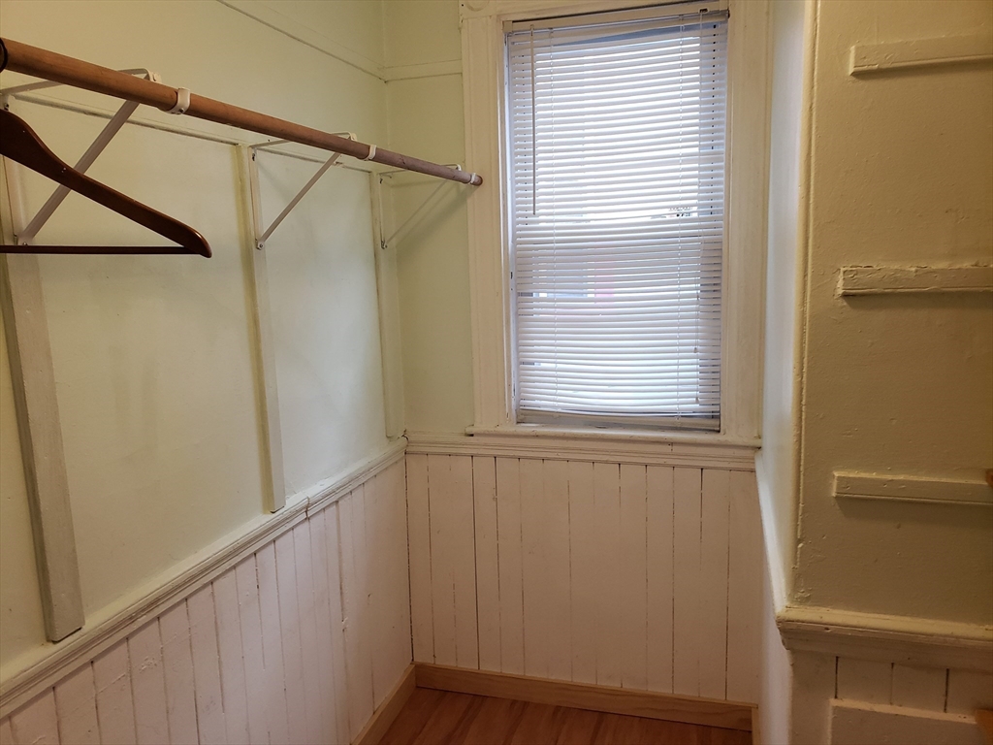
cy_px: 372
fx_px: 746
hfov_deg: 67.3
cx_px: 496
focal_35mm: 26
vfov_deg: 53.1
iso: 320
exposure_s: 1/60
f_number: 2.4
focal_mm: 4.3
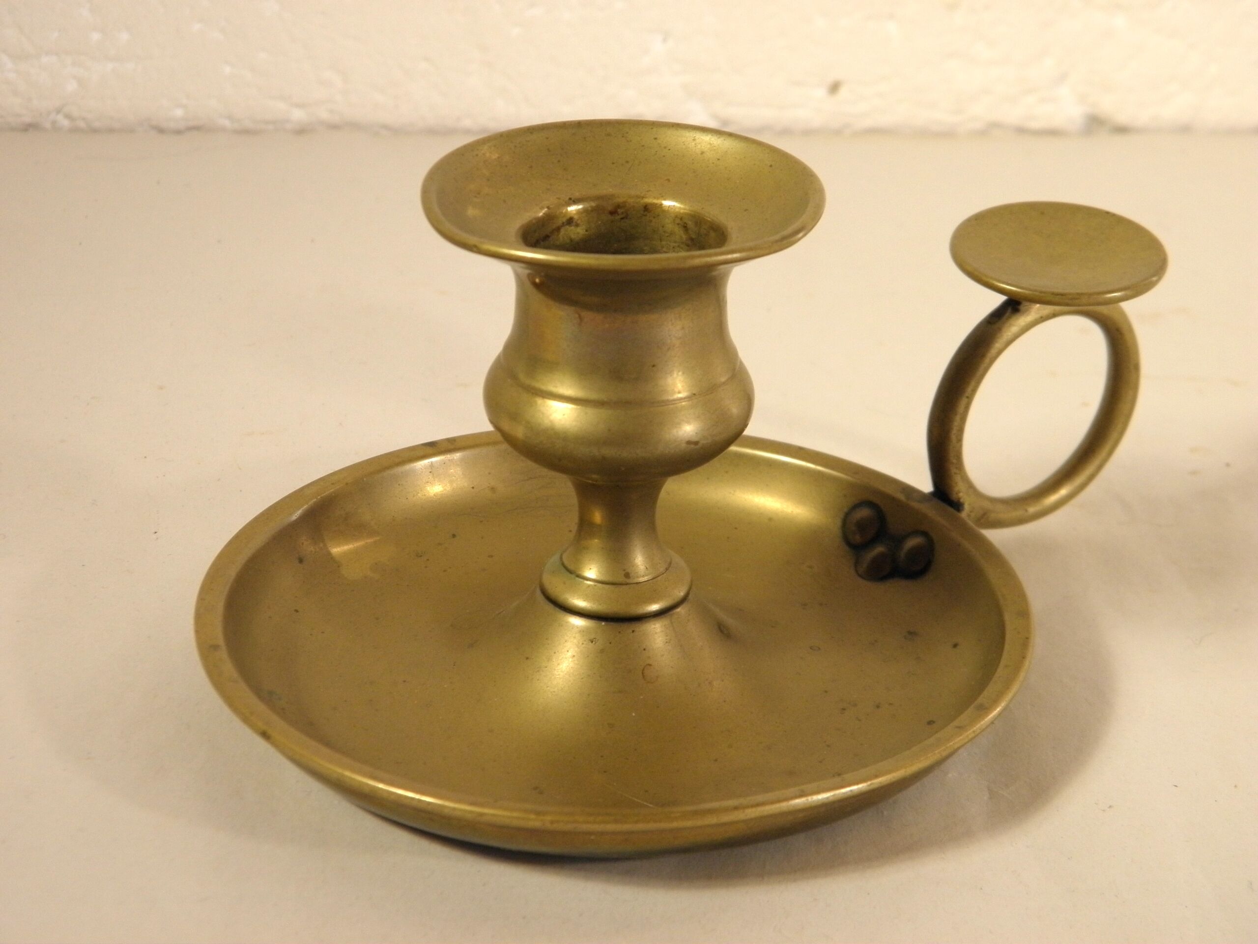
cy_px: 472
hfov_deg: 24.4
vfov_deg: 18.4
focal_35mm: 80
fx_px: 2907
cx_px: 629
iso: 160
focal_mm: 14.3
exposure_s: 1/50
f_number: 4.4
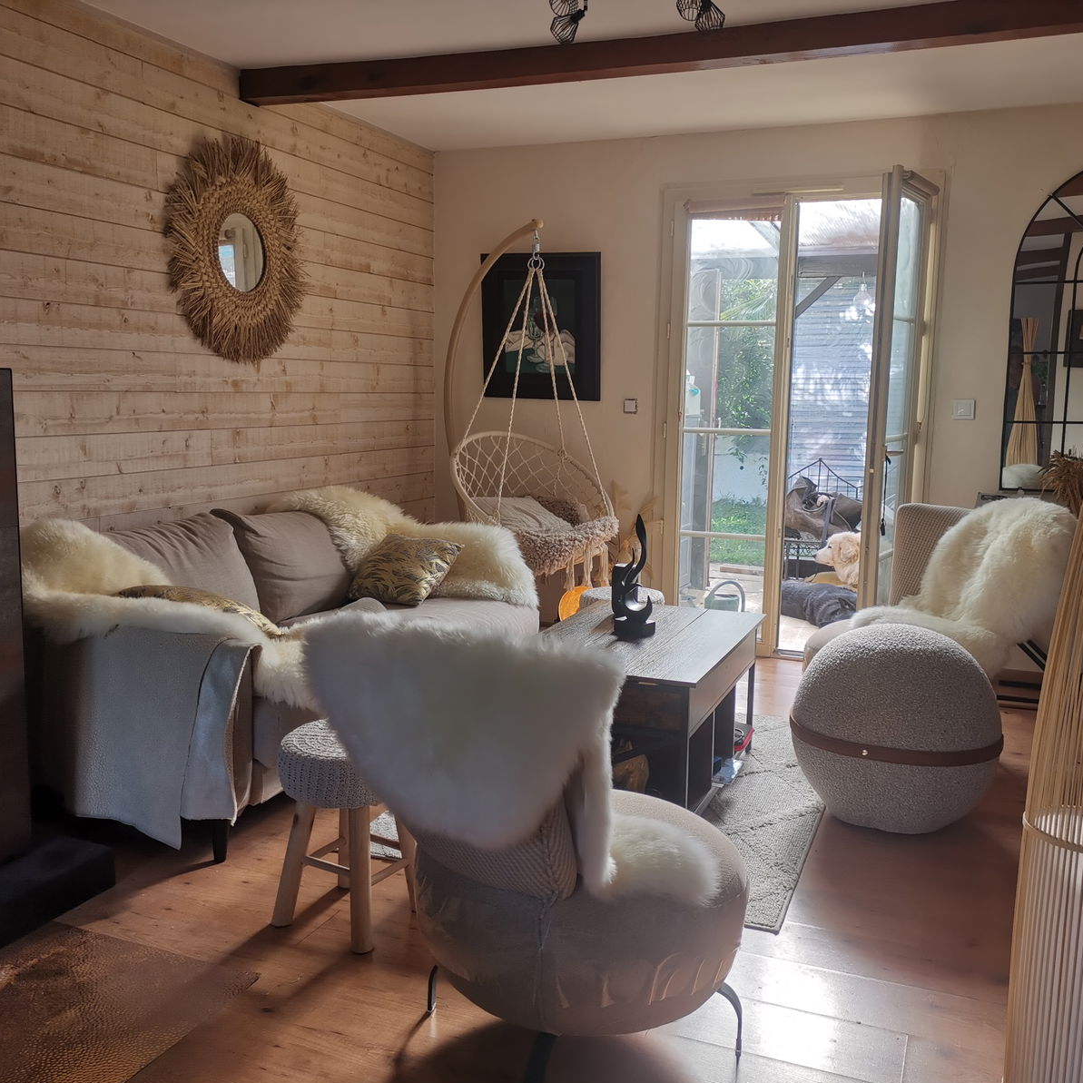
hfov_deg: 51.1
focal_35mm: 32
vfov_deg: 51.1
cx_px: 522
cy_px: 544
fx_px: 1133
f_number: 1.8
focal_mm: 5.58
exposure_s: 1/130
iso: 50
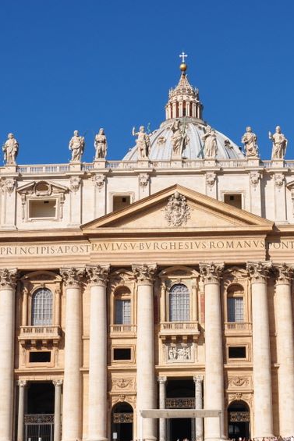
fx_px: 930
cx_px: 186
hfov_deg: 17.9
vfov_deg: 26.6
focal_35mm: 76
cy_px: 233
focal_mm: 28
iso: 200
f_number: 11
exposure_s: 1/400
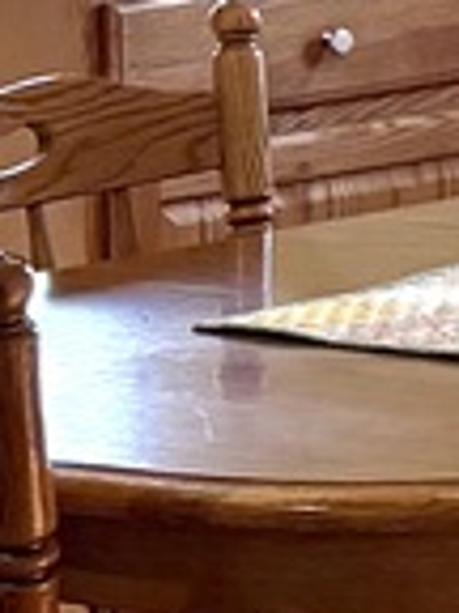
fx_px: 4243
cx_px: 2023
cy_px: -230
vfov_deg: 8.1
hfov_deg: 5.3
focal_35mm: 240
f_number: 1.78
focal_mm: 6.76
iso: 200
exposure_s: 1/158
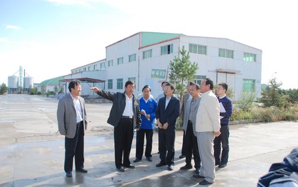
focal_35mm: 28
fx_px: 228
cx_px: 150
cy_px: 99
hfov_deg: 66.4
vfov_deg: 44.6
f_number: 5
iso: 200
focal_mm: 18
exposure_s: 1/400
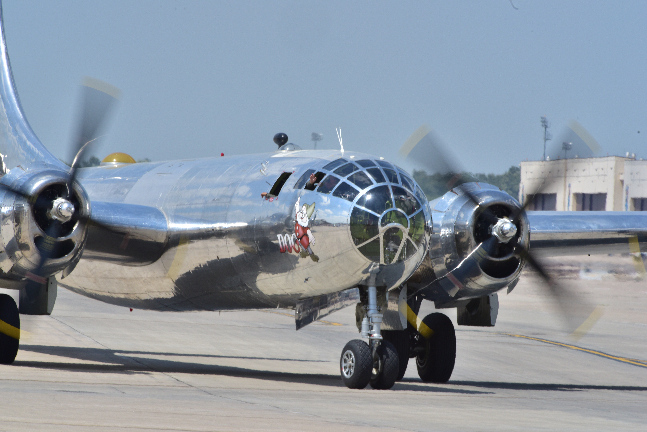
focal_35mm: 550
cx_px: 324
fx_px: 9887
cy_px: 216
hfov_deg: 3.7
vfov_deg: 2.5
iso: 250
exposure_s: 1/160
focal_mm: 550
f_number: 22
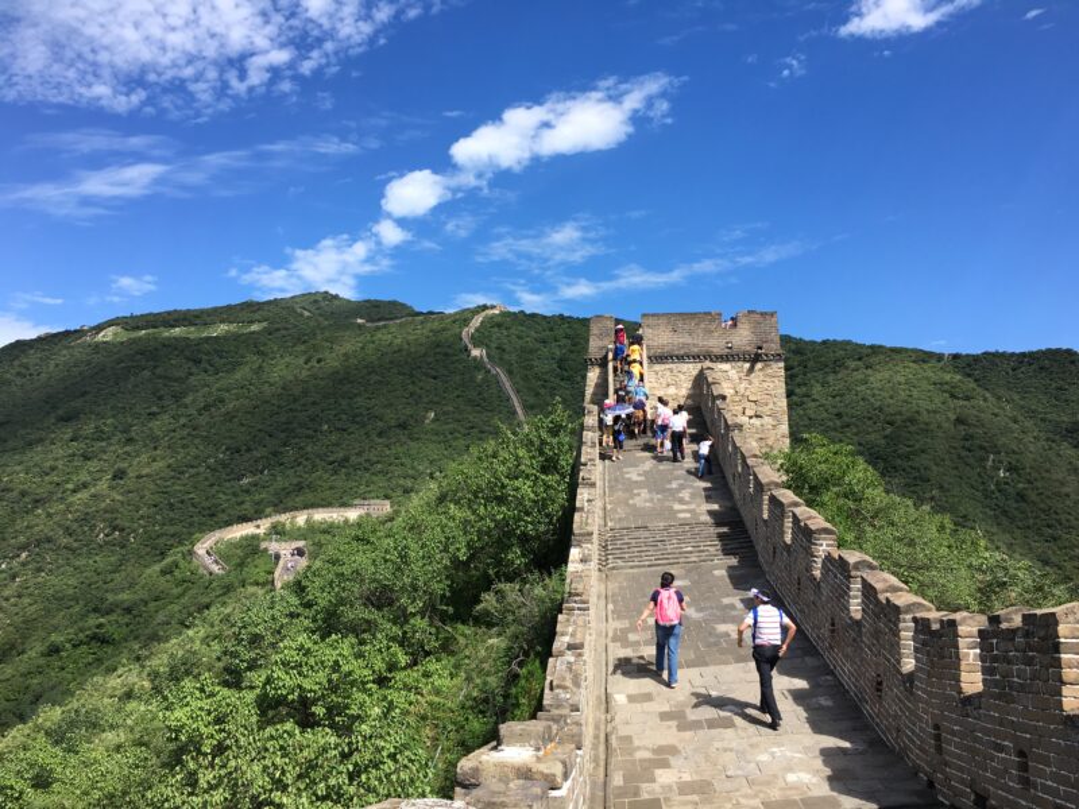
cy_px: 404
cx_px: 540
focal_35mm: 29
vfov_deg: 48.2
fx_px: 904
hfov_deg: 61.7
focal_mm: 4.15
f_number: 2.2
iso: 25
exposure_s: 1/1083
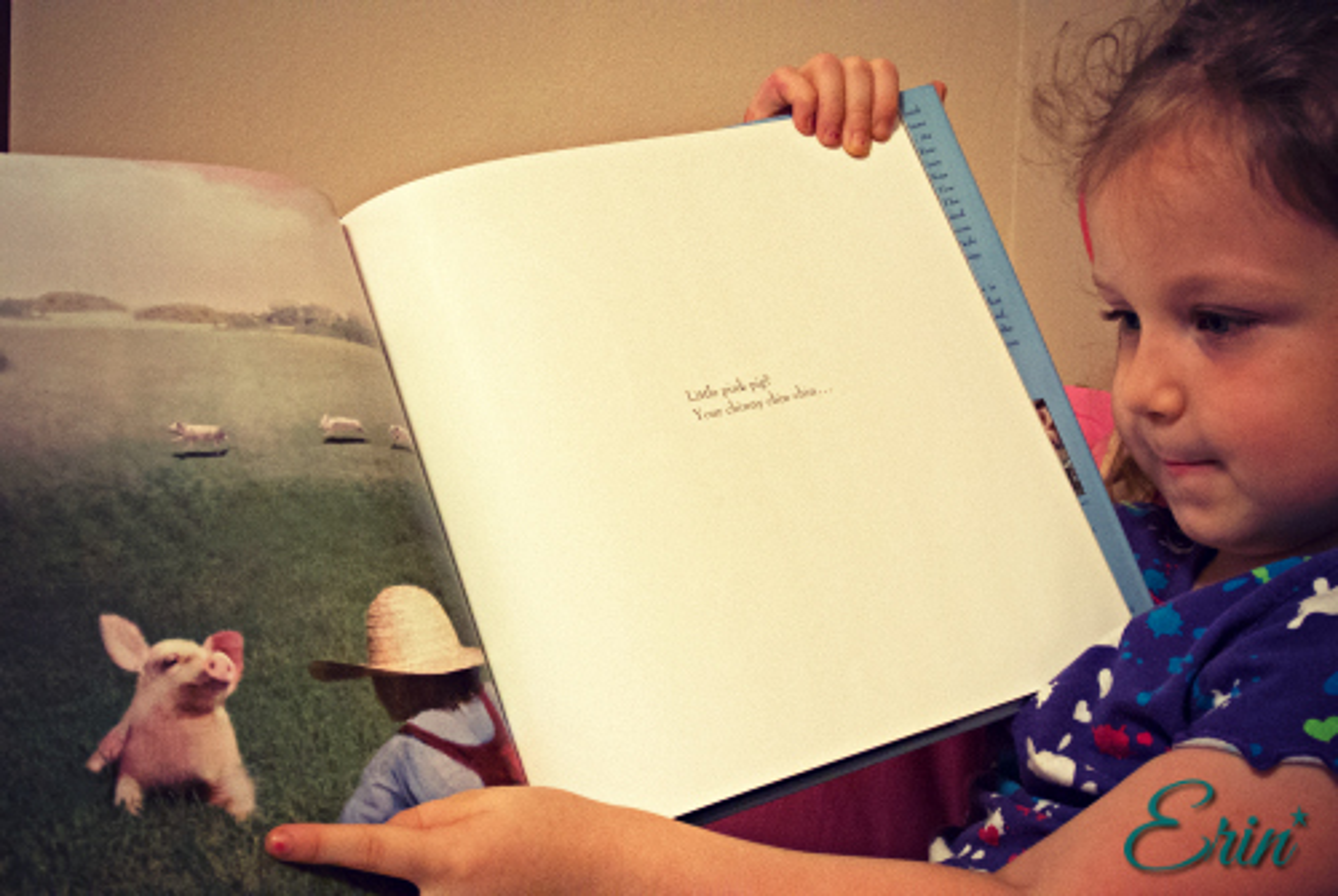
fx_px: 1824
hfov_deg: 40.3
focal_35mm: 49
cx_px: 669
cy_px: 448
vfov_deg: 27.6
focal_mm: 18.2
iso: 1100
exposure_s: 1/15
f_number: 4.5
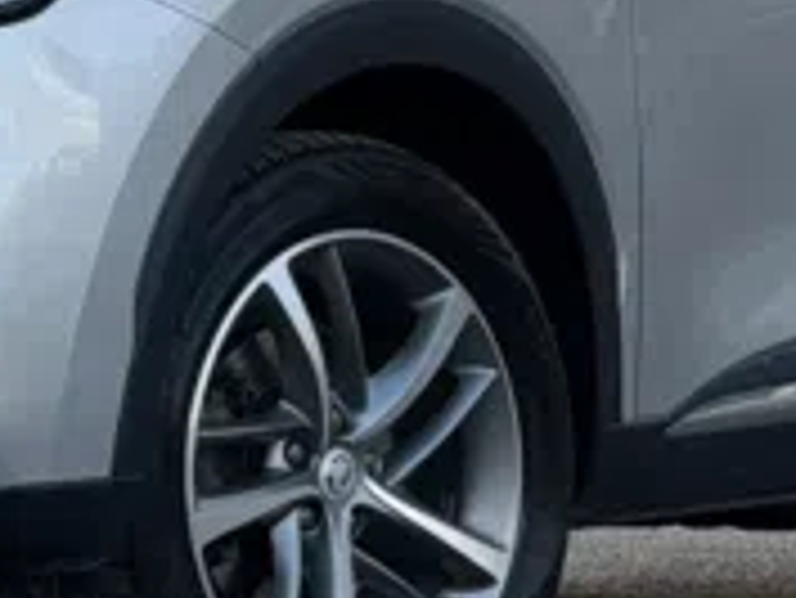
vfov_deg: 4.1
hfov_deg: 5.5
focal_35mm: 362
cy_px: -72
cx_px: 153
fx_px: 8330
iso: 50
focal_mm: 16.89
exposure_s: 1/393
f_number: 2.8
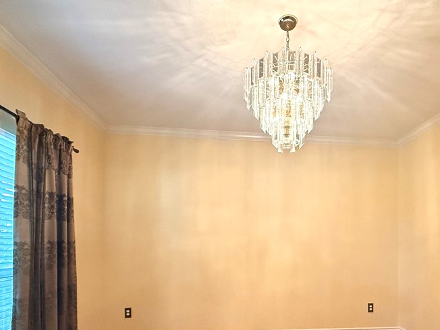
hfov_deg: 75.5
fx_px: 280
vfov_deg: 58.6
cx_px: 264
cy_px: 238
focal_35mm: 22
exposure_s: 1/120
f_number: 2.2
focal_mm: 2.22
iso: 640
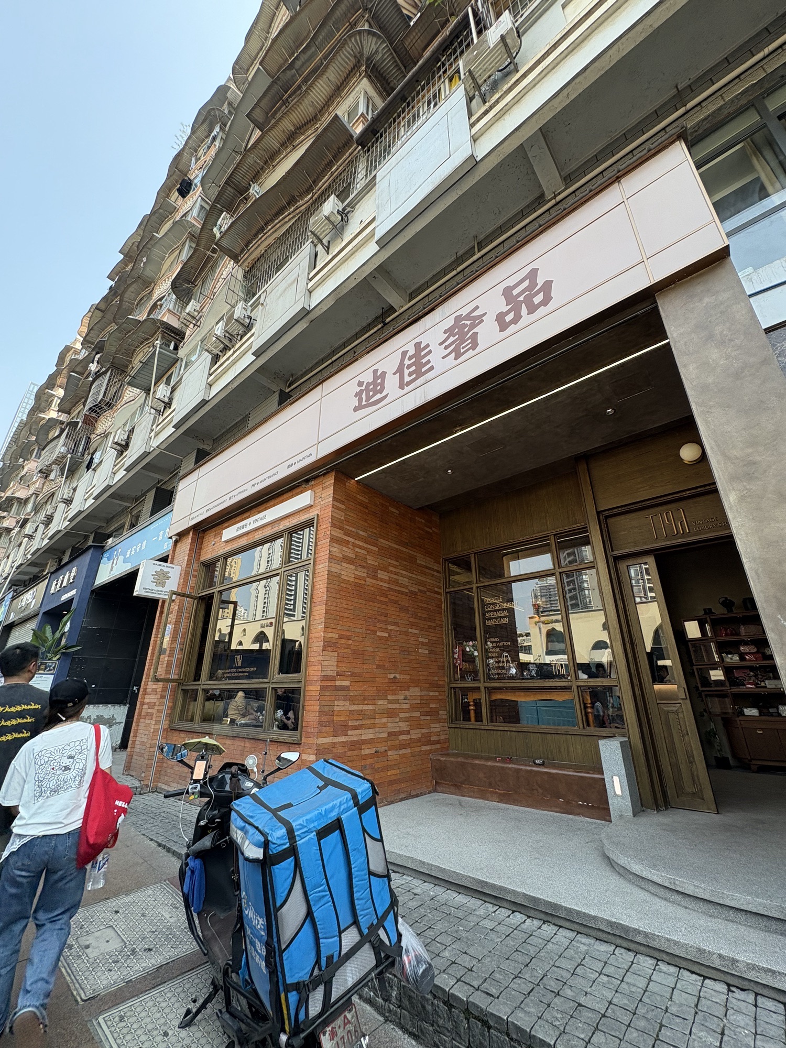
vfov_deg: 102.1
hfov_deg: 85.7
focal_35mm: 14
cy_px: 524
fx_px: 424
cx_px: 393
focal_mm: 2.22
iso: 40
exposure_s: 1/226
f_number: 2.2
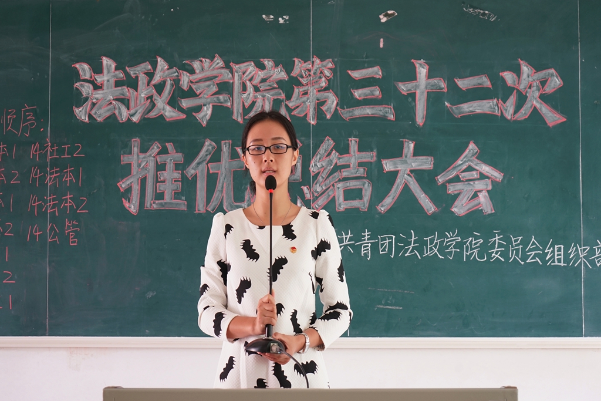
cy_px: 200
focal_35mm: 70
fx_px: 1169
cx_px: 300
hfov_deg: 28.8
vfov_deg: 19.5
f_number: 5.6
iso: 800
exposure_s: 1/40
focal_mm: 70
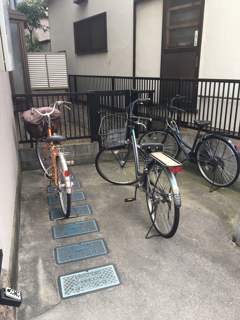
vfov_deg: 61.7
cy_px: 160
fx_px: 268
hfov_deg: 48.2
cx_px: 120
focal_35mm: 29
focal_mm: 4.15
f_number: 2.2
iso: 25
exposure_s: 1/120
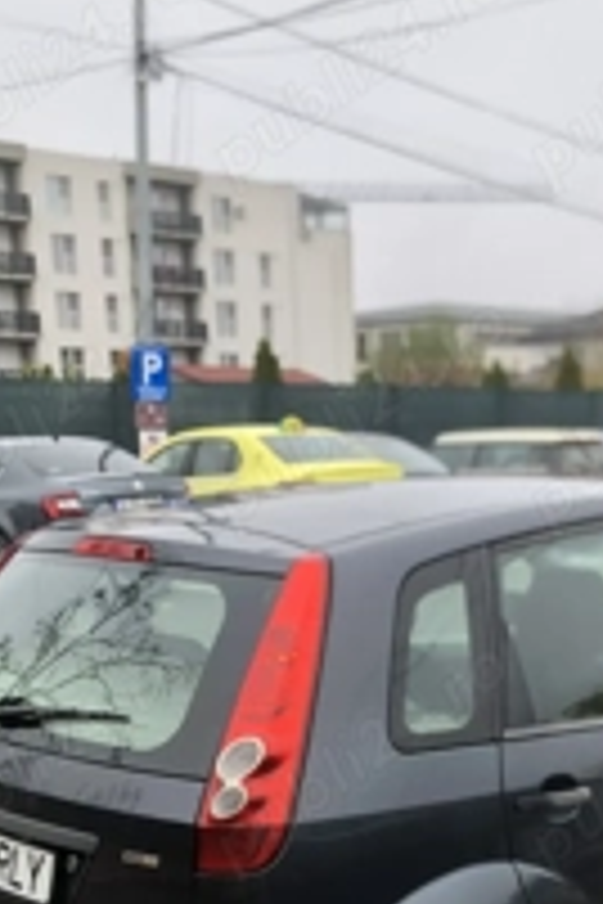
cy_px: 832
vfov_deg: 32.6
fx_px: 1457
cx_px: 518
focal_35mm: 58
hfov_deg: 22.9
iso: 20
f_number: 1.8
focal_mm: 3.99
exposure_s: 1/235
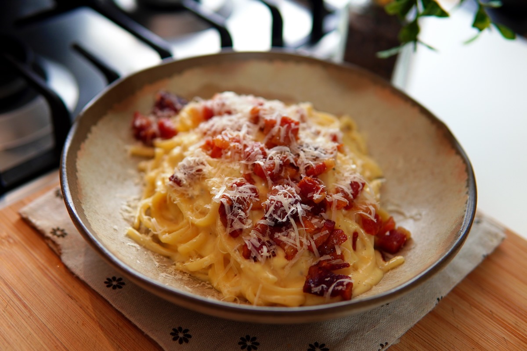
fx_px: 659
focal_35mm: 45
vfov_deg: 29.9
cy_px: 176
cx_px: 264
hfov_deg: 43.6
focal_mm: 30
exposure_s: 1/250
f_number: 2
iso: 125
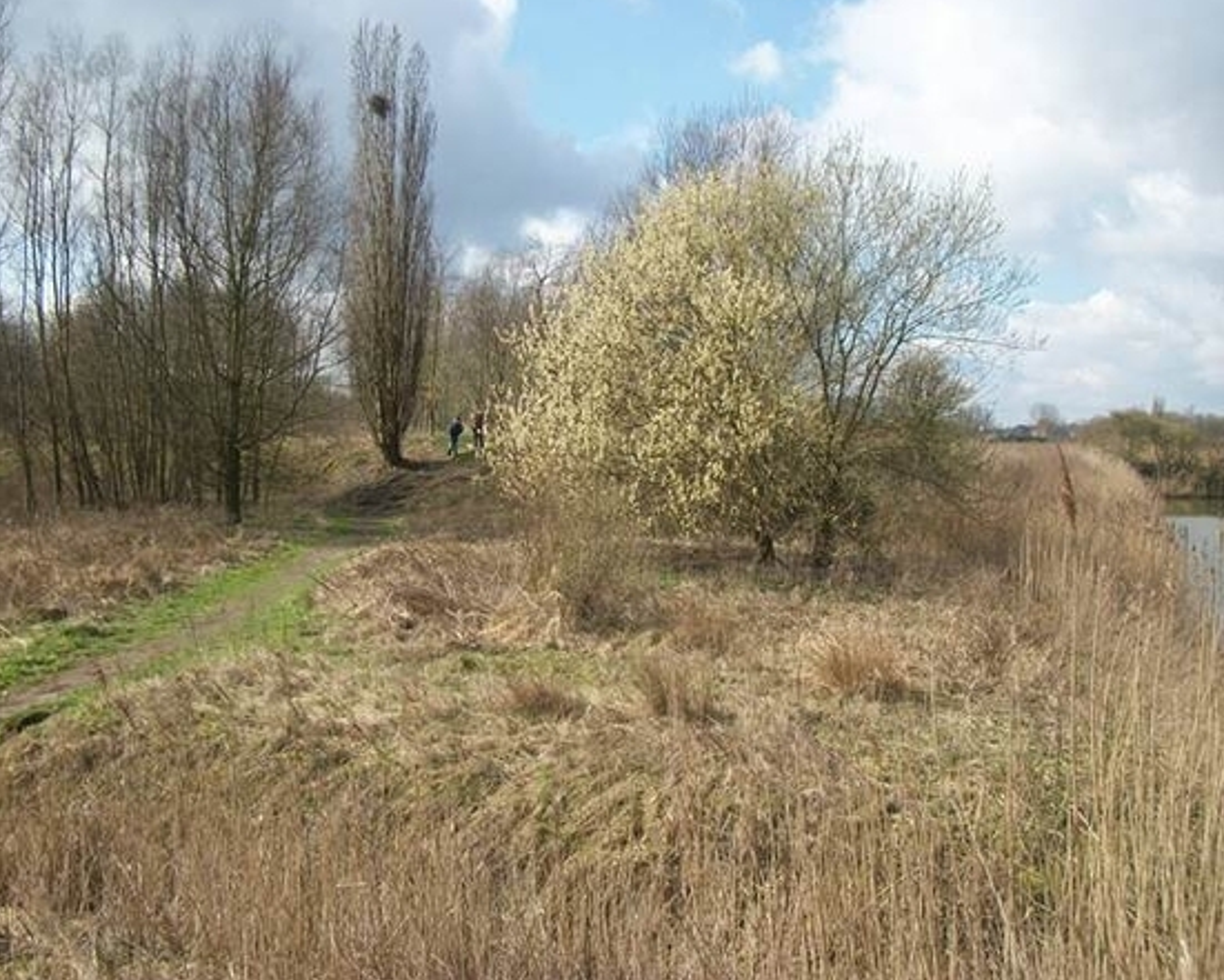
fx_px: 1232
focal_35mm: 34
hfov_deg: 52.8
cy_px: 484
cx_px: 560
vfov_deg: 43.4
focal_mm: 5.7
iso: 80
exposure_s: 1/125
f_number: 8.8
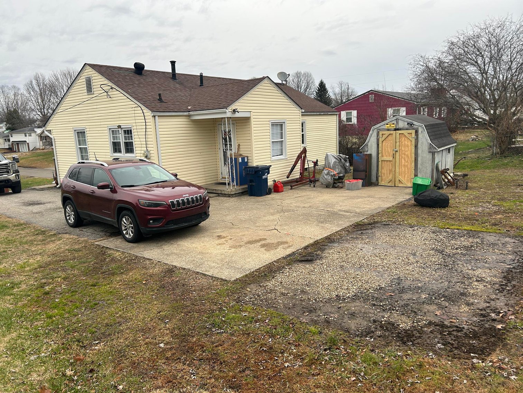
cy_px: 196
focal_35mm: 26
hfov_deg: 67.3
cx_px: 262
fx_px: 393
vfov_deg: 53.1
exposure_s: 1/743
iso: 50
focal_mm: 5.7
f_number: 1.5
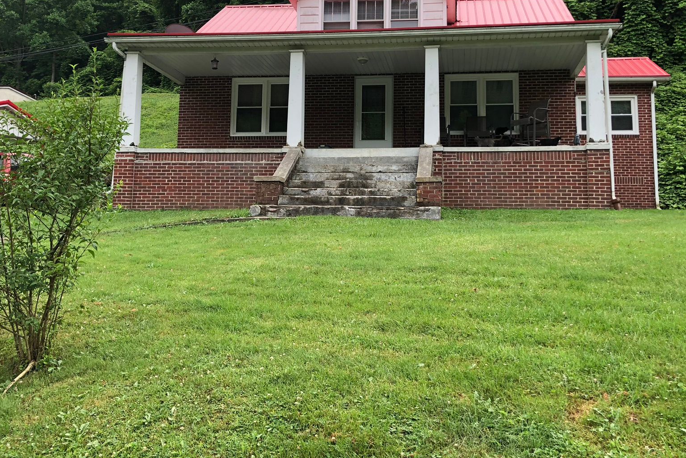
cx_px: 358
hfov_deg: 49.5
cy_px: 150
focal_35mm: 39
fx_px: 743
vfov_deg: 33.9
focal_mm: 3.99
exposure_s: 1/227
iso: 20
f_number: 1.8
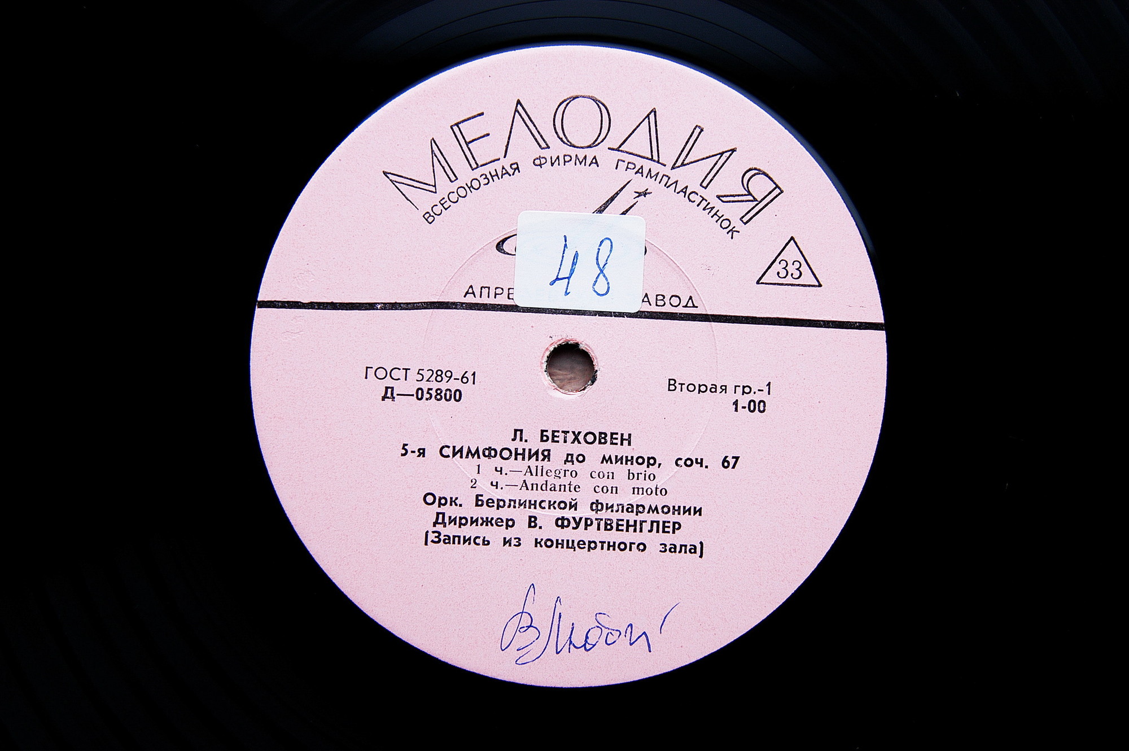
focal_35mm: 52
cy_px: 376
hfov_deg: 37.9
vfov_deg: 25.7
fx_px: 1645
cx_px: 564
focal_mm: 35
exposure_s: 1/80
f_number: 5
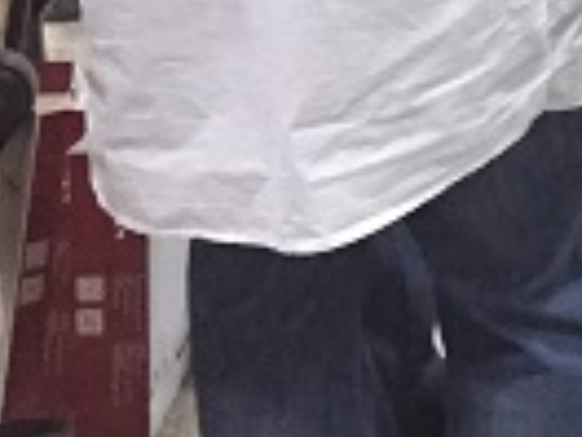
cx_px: 1314
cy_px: -441
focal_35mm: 141
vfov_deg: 9.8
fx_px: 2371
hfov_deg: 11.8
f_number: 2.2
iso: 320
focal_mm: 4.15
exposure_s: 1/17
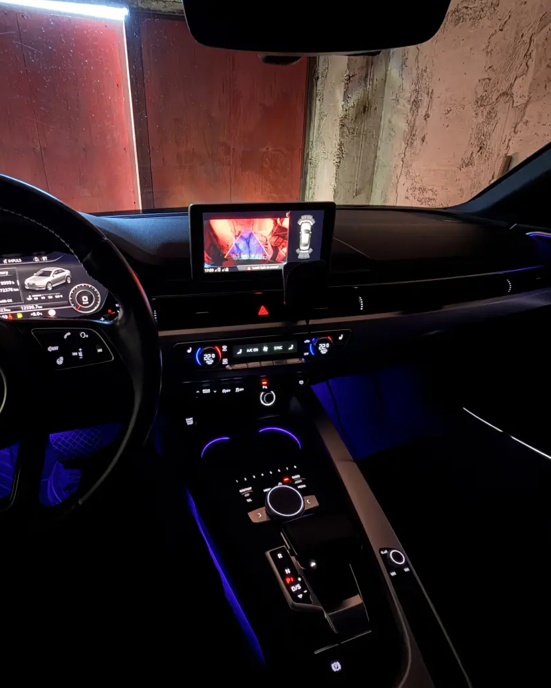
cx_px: 219
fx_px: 387
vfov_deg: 83.3
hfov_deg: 70.1
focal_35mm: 19
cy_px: 349
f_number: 2.2
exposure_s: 1/12
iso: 1250
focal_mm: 2.22
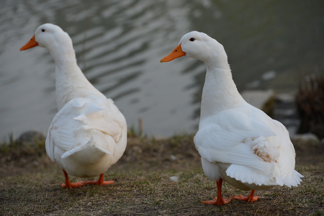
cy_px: 108
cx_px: 162
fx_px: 1485
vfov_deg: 8.3
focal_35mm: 165
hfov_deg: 12.4
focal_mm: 165
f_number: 5
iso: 640
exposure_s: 1/1000
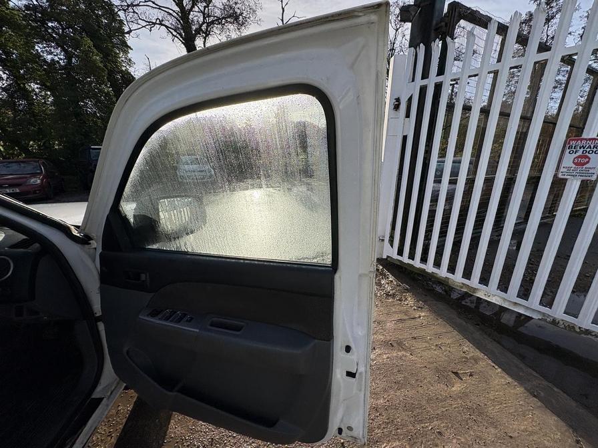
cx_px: 299
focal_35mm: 14
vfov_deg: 85.7
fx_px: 242
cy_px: 224
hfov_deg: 102.1
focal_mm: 2.22
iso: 50
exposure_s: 1/2146
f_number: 2.2
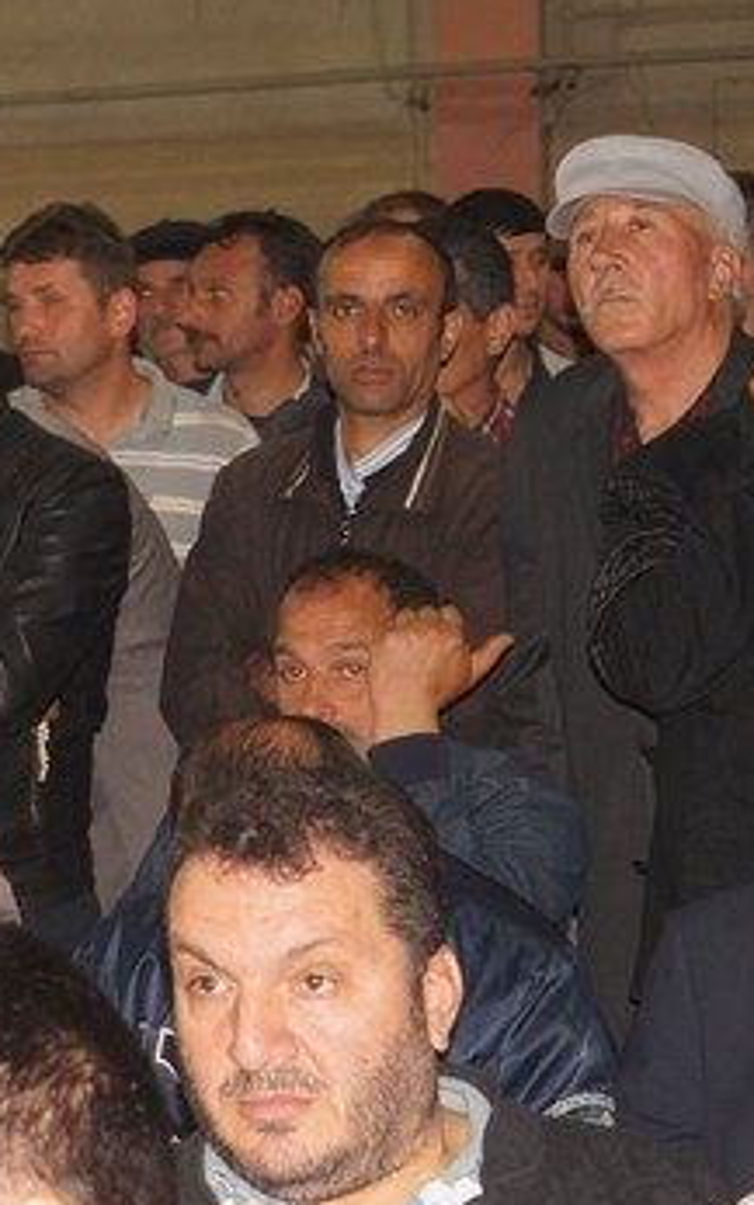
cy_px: 521
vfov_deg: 17.7
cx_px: -351
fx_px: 3878
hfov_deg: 10.7
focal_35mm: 118
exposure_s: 1/60
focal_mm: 40
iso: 1000
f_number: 5.6
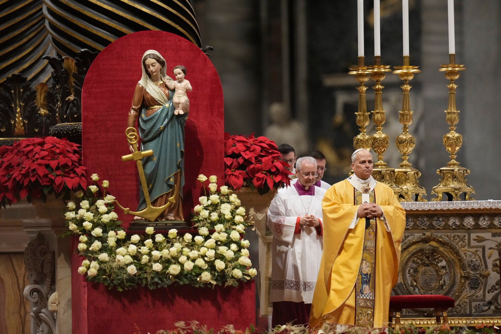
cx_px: 250
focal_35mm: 400
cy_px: 167
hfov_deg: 5.2
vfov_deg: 3.4
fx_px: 5567
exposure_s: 1/800
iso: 3200
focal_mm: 400
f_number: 3.5
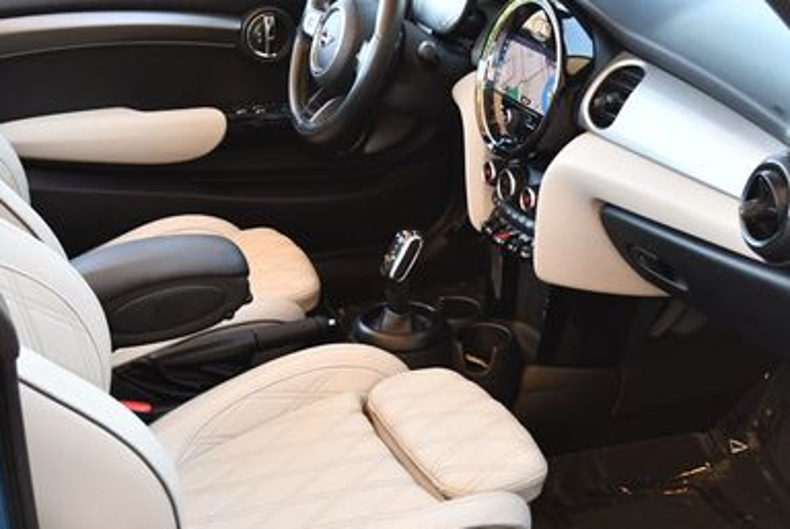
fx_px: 1318
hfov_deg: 33.3
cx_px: 313
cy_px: 309
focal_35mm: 60
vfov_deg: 22.7
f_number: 3.5
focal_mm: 18
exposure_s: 1/250
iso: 720
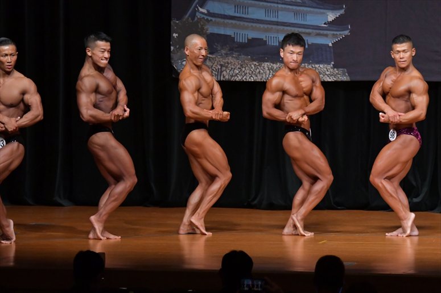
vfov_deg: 5.4
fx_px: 3122
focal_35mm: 255
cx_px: 220
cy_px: 146
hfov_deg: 8.1
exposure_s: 1/400
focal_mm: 170
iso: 5000
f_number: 5.6
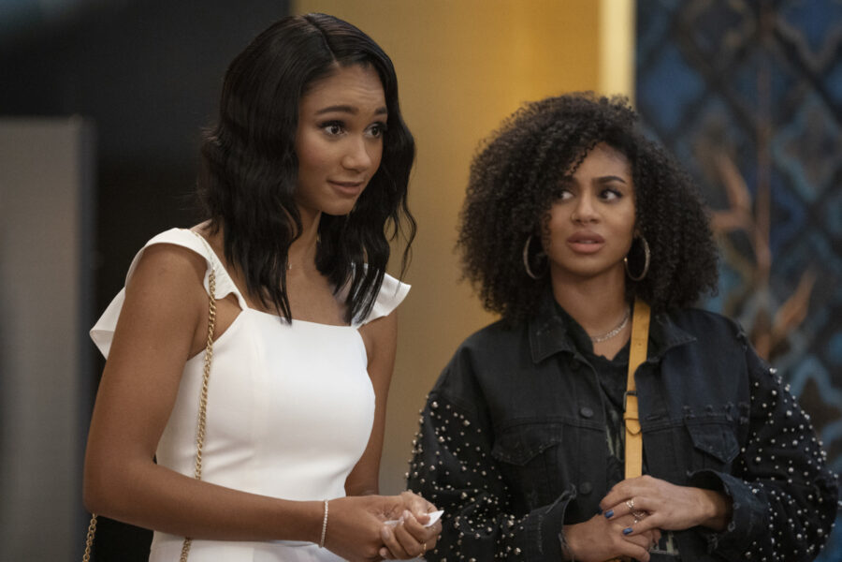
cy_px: 281
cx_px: 421
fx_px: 4677
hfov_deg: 10.3
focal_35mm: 200
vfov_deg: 6.9
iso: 8000
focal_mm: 200
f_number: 3.5
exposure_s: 1/160
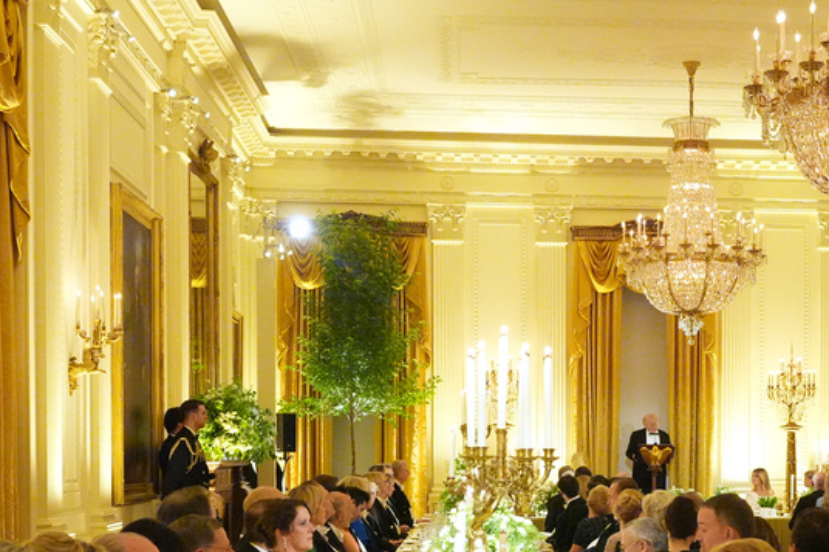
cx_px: 631
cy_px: 482
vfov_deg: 20.5
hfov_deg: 30.4
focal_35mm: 65
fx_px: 1496
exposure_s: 1/60
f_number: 4.5
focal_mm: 34
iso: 12800
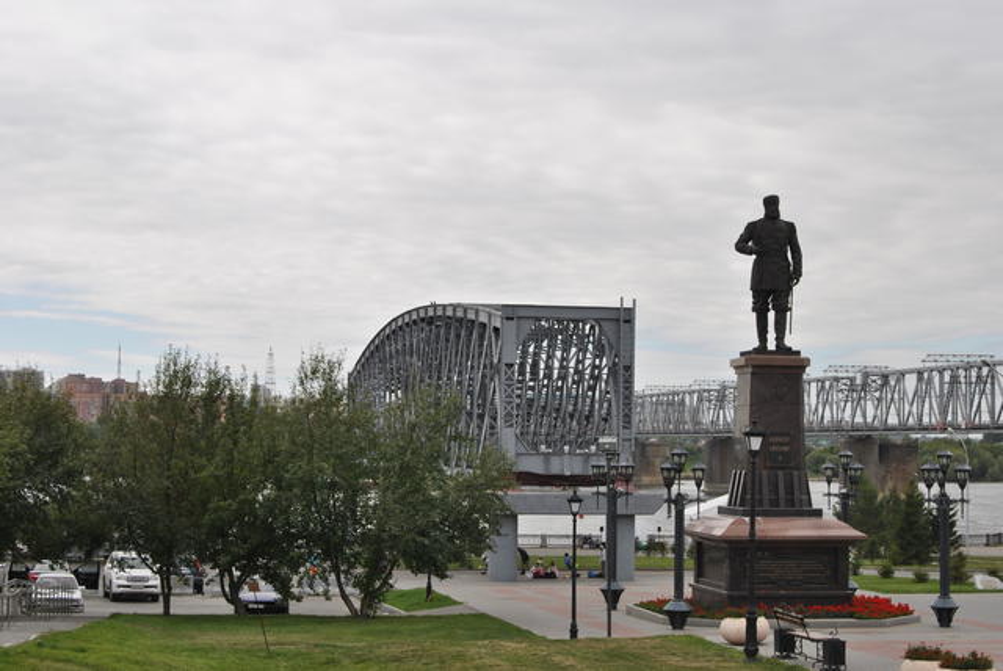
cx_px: 502
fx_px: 1757
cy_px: 336
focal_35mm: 63
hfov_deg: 31.9
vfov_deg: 21.6
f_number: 9
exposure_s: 1/200
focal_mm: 42
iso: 100
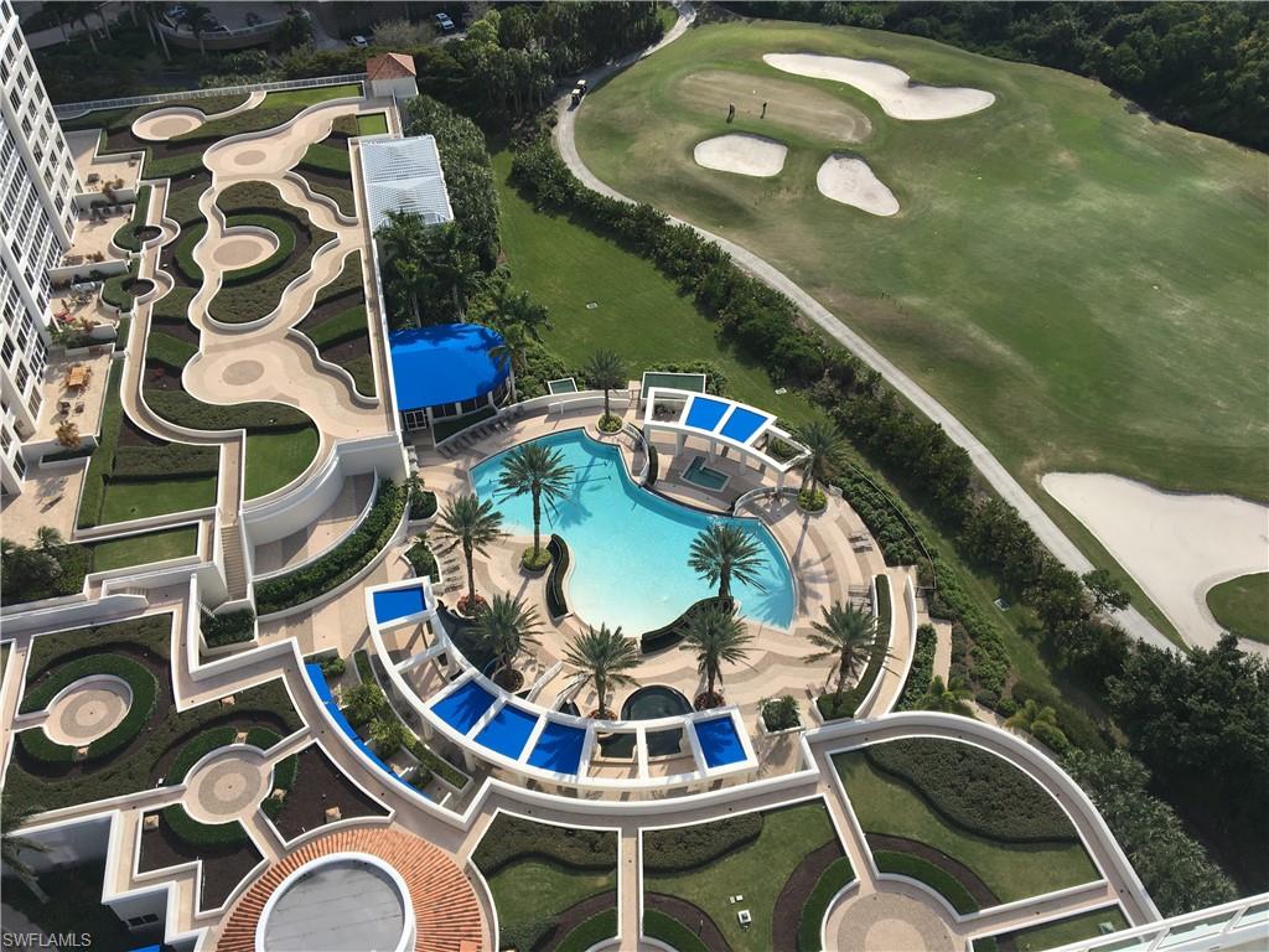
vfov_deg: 48.2
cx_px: 634
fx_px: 1063
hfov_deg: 61.7
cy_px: 476
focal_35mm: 29
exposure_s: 1/2079
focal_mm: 4.15
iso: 25
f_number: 2.2
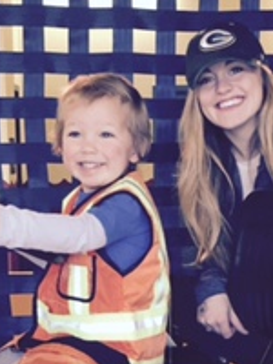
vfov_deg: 20.8
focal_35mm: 93
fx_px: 978
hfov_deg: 15.9
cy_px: 293
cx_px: 171
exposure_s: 1/30
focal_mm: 4.15
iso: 125
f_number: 2.2
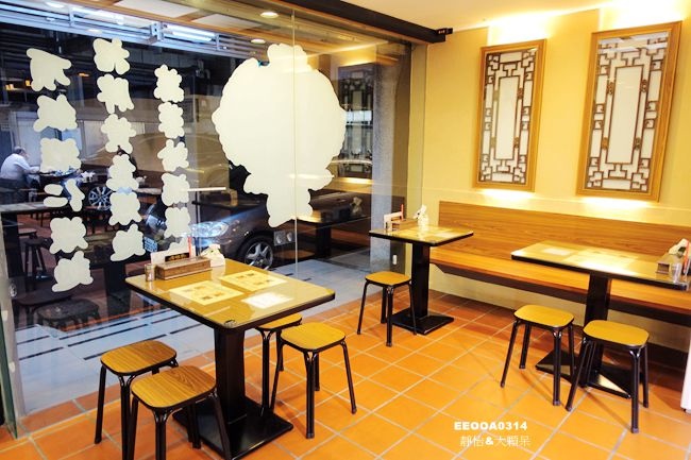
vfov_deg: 53.1
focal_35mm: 24
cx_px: 346
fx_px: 461
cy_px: 230
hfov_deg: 73.8
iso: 250
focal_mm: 8.8
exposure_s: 1/30
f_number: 1.8
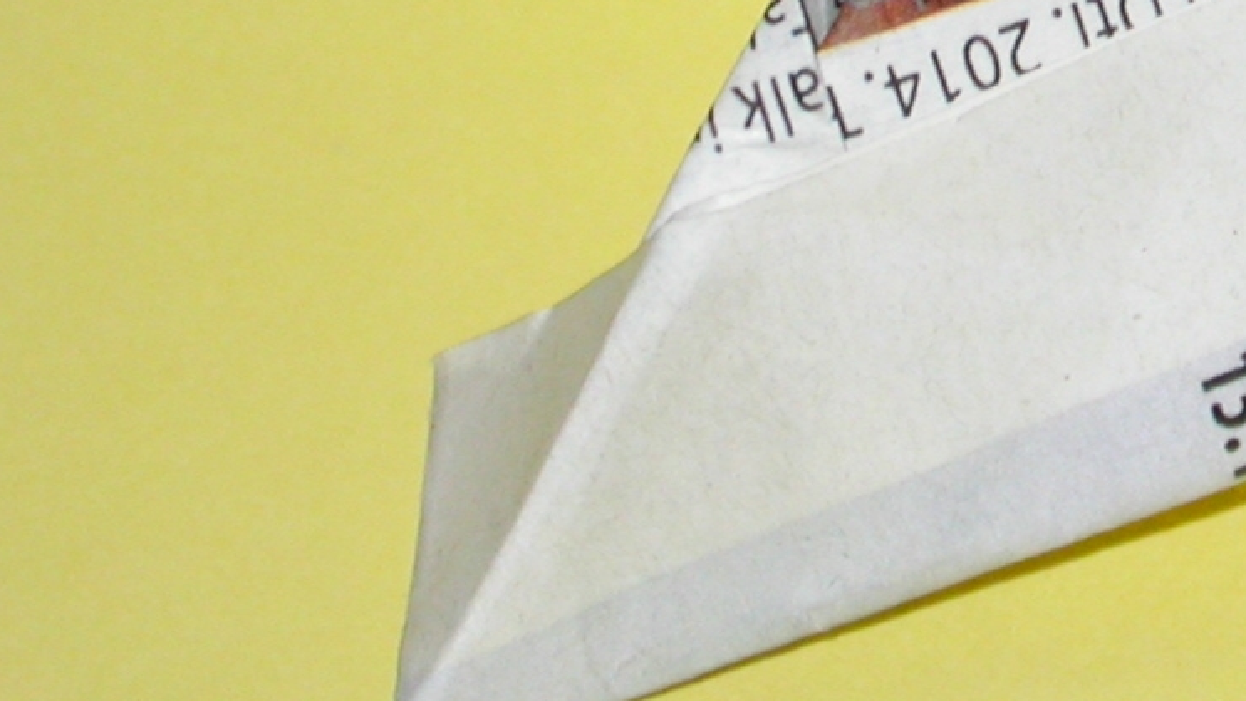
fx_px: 10672
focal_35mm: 323
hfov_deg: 6.6
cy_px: -555
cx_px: 1739
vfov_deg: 3.7
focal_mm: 20.2
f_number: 3.9
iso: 100
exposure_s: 1/60.3
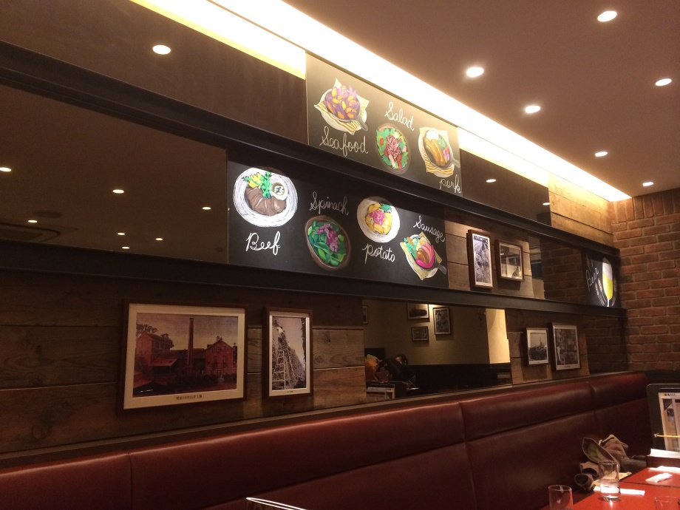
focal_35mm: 30
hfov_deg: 60.0
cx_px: 340
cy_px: 255
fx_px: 589
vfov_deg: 46.8
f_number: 2.2
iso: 250
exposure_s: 1/30
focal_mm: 4.12
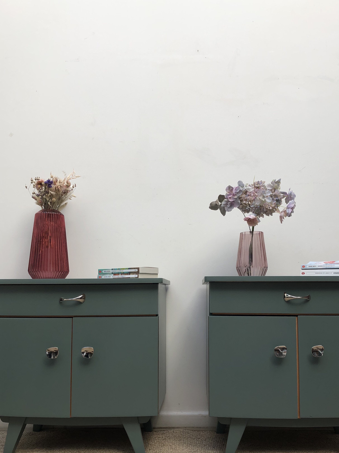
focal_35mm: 35
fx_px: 457
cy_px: 267
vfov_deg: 52.3
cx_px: 187
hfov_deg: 40.6
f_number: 1.8
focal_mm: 3.99
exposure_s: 1/120
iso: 20
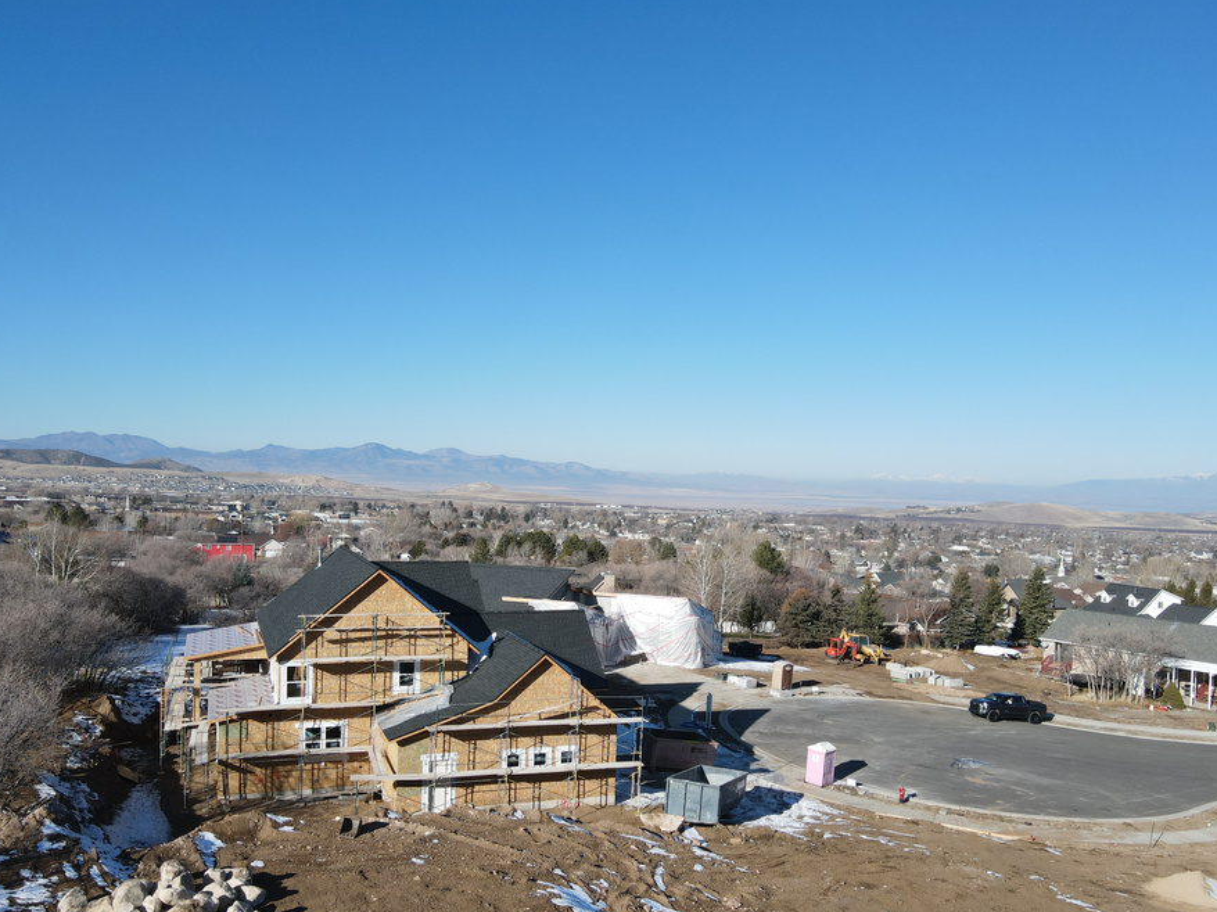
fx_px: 984
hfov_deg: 63.5
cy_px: 525
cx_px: 603
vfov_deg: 49.5
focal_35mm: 28
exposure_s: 1/725
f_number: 2.8
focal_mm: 4.5
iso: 110
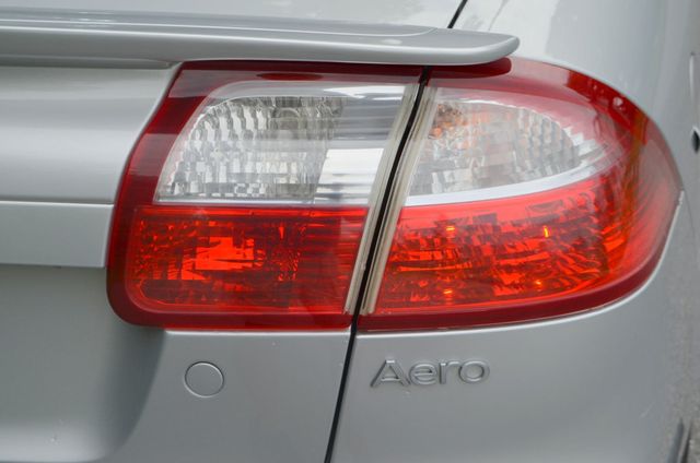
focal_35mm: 60
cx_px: 350
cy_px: 232
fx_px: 1164
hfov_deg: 33.5
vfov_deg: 22.5
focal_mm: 40
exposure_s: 1/250
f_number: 8
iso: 125
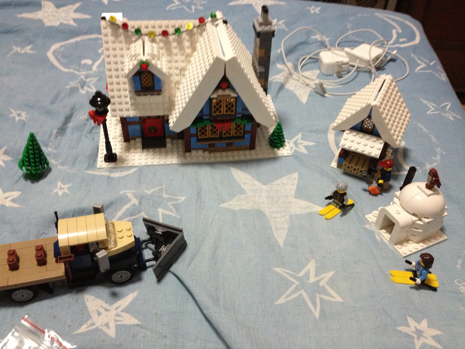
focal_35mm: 35
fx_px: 470
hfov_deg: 52.6
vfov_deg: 40.7
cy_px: 174
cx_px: 232
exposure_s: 1/20
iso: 320
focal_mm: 4.28
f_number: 2.4
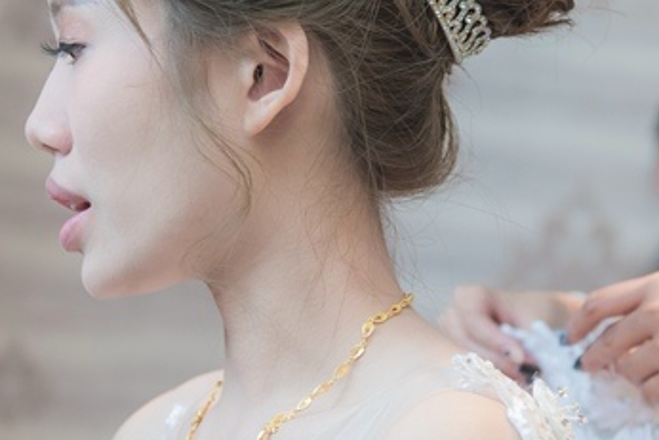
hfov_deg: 14.4
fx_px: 2600
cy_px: 246
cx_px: 497
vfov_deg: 9.7
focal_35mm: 142
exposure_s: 1/200
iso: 800
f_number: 3.2
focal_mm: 48
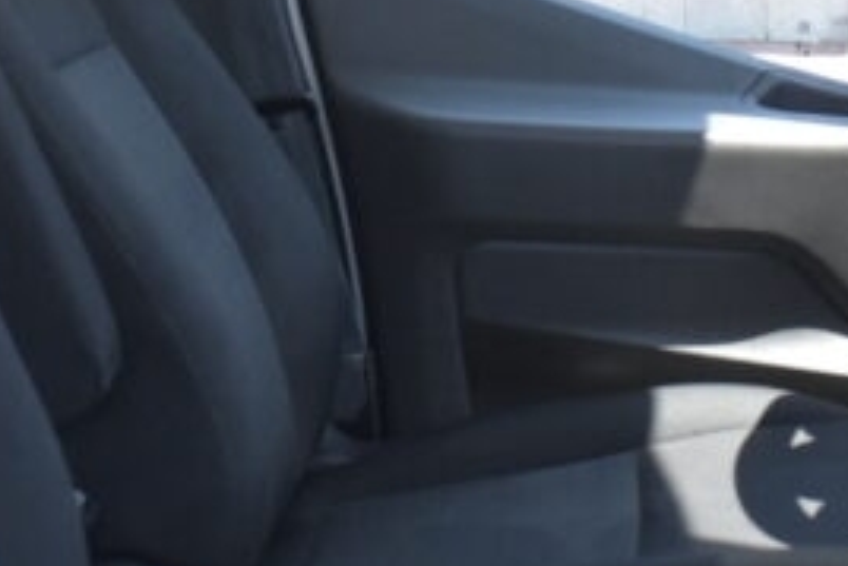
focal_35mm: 103
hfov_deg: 19.8
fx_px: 2427
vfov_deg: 13.2
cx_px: 415
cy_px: 19
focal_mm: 18
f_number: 3.5
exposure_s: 1/2000
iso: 1600
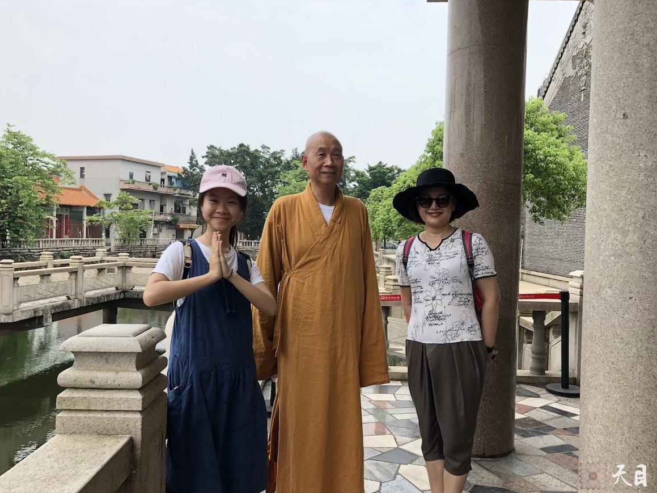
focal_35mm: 29
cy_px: 248
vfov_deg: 48.2
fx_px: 550
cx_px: 323
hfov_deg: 61.7
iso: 20
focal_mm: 3.99
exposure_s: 1/558
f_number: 1.8
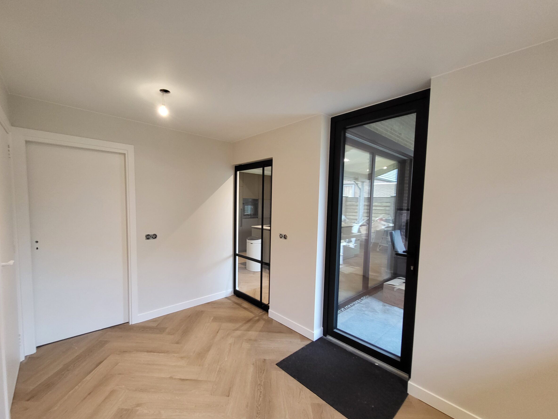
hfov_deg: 102.0
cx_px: 267
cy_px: 221
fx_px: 226
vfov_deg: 85.6
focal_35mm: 14
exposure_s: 1/33
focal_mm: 1.74
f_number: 2.2
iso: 320
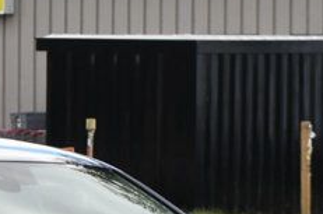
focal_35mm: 613
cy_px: 187
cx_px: -82
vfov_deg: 2.2
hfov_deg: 3.4
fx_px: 5489
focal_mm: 92
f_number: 7.1
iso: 200
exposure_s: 1/250
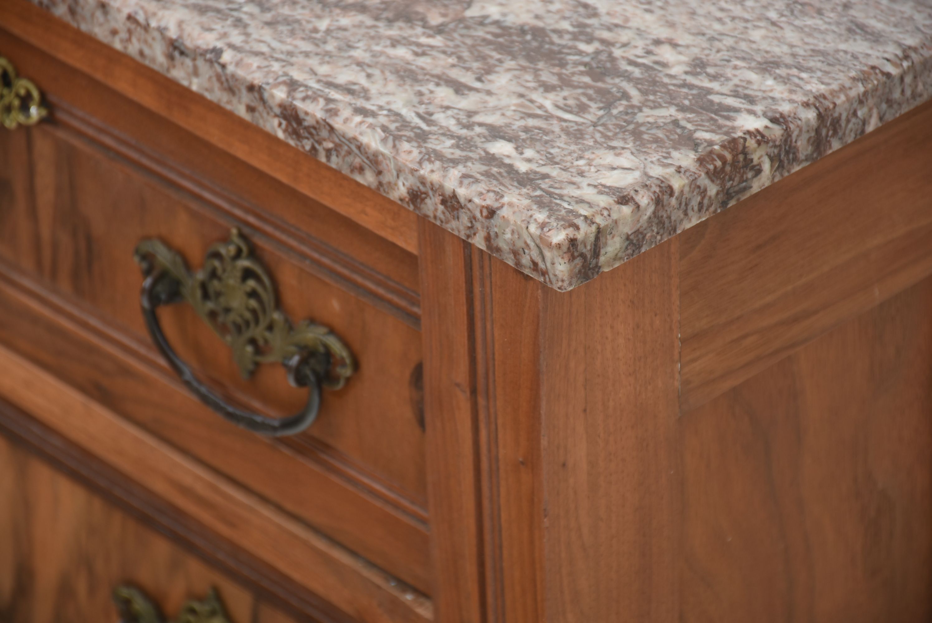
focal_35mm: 210
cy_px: 312
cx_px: 466
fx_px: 5441
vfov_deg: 6.6
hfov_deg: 9.8
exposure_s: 1/160
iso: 200
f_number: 7.1
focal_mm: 140
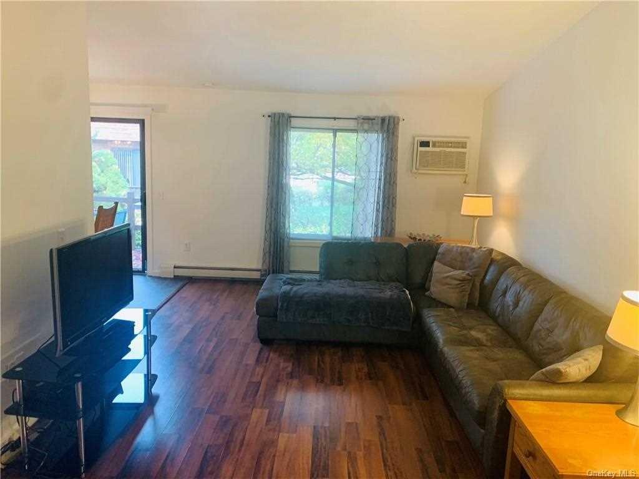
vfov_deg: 53.1
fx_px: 480
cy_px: 240
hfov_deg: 67.3
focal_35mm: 26
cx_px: 320
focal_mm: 4.25
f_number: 1.8
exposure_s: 1/60
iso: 125
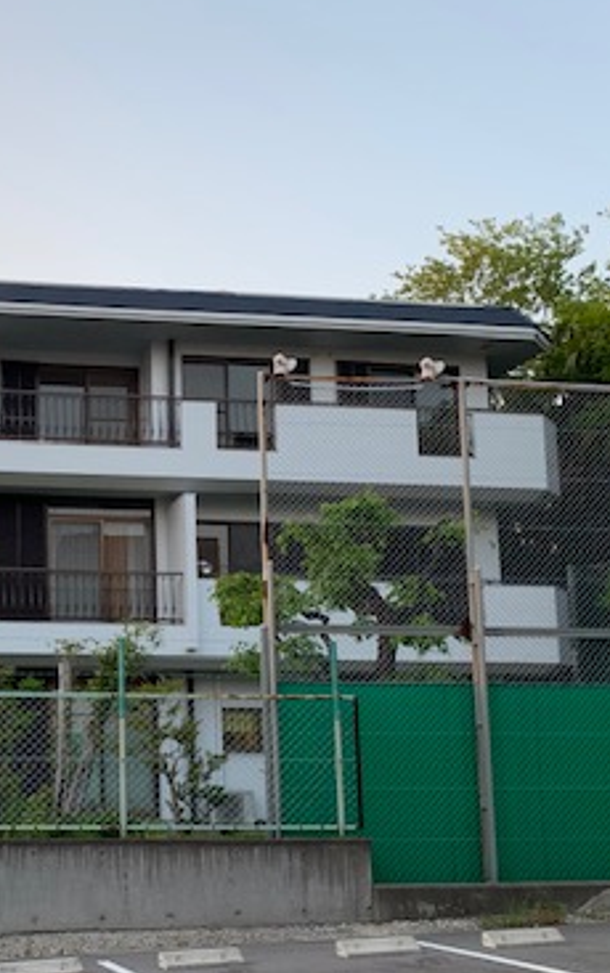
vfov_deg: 41.7
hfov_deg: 25.7
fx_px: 1274
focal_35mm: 48
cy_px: 551
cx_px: 13
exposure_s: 1/124
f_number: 1.8
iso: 25
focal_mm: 4.25
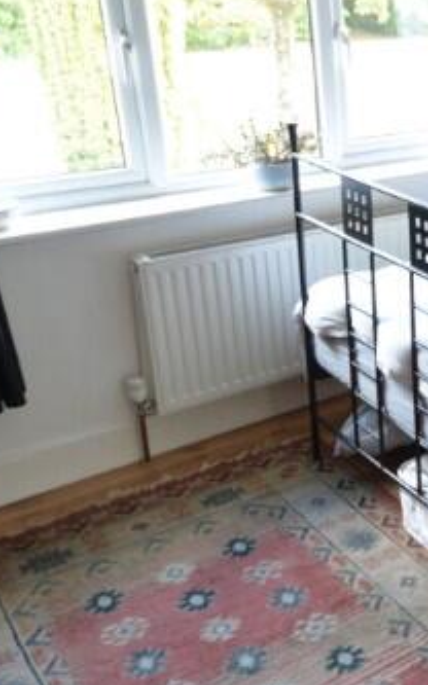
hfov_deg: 22.1
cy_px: 294
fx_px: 878
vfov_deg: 42.6
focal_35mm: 47
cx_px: 661
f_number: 8
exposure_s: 1/6
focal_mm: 10
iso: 400
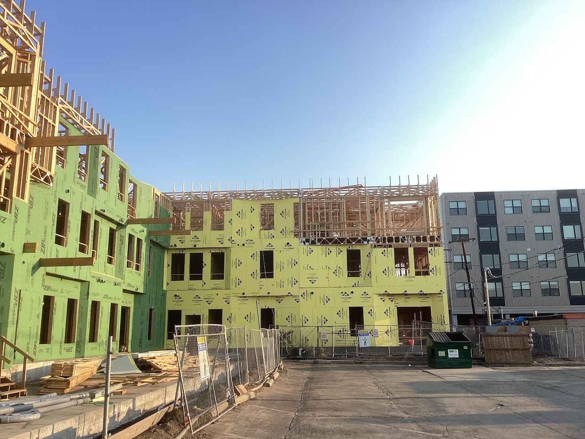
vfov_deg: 45.4
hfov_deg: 58.4
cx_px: 292
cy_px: 220
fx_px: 524
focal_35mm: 31
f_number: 2.4
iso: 25
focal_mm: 3.3
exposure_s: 1/274
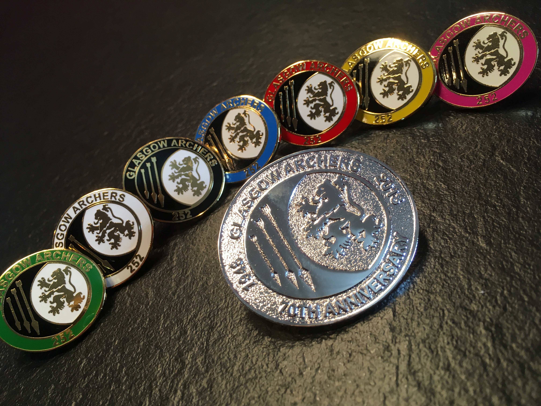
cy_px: 203
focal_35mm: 29
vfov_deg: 48.2
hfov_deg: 61.7
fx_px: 453
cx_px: 270
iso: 32
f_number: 2.2
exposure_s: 1/33
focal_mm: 4.15
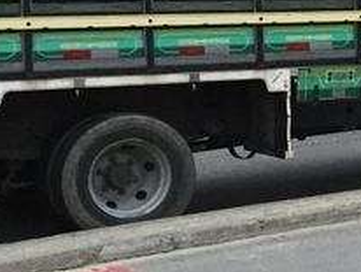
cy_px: 77
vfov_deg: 10.3
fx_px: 1503
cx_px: 806
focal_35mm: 144
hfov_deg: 11.7
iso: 50
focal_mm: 4.15
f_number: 2.2
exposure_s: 1/30
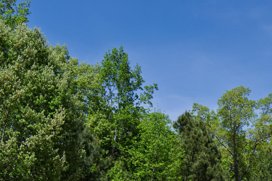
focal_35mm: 63
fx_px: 476
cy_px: 224
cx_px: 267
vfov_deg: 20.1
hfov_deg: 29.9
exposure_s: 1/320
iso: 100
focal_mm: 16
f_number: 8
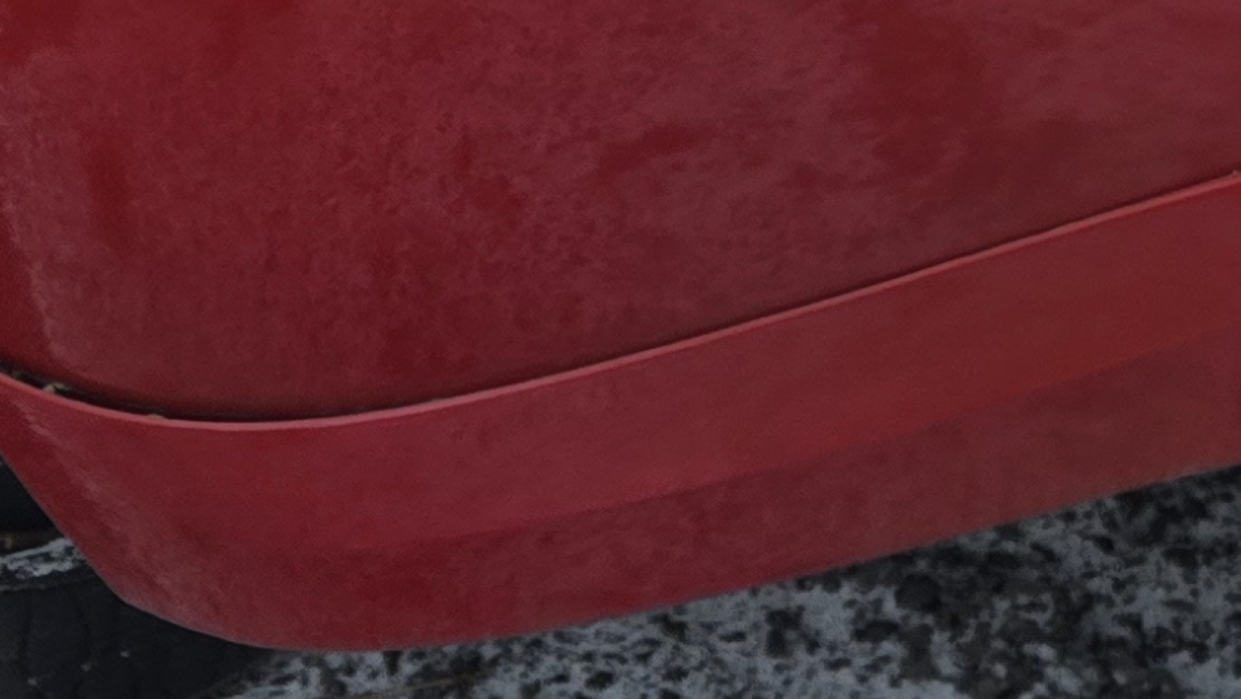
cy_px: -764
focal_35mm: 119
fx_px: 3917
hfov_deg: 17.7
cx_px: 1105
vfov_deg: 9.4
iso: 25
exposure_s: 1/580
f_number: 1.8
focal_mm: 5.4
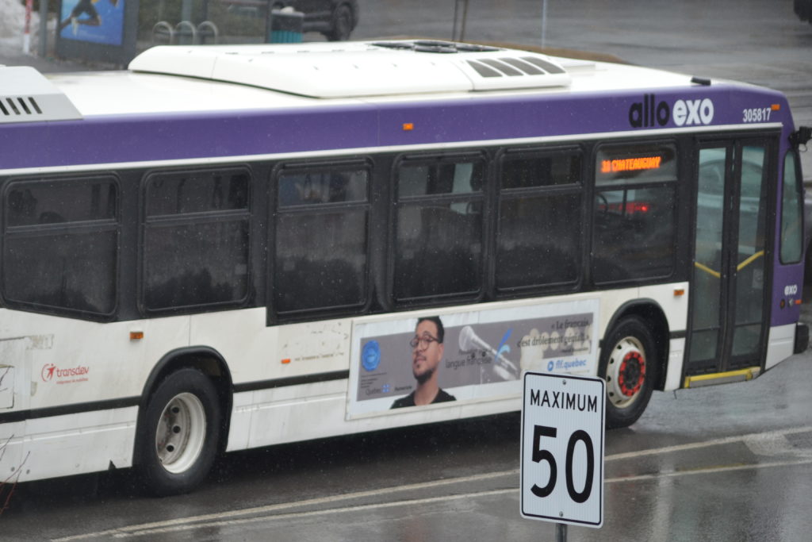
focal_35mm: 225
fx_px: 5075
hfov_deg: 9.1
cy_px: 271
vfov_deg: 6.1
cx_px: 406
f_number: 4.5
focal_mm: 150
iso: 400
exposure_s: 1/500
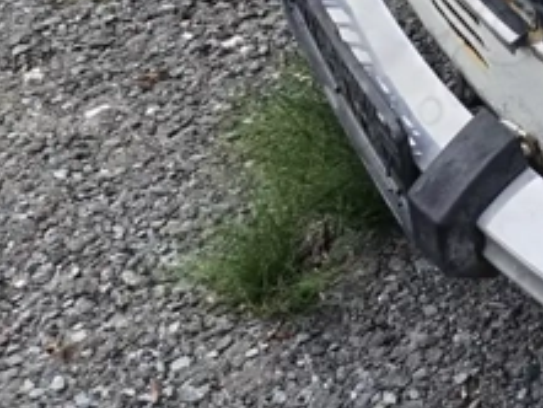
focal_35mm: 131
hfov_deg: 12.8
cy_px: -398
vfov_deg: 10.4
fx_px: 2056
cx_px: 1140
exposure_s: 1/310
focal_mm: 4.75
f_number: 1.8
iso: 100
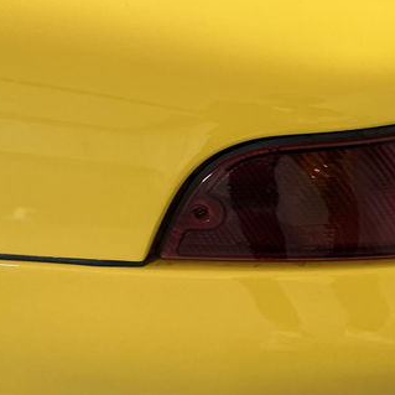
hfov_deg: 31.3
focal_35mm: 51
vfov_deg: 33.3
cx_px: 378
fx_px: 658
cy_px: 155
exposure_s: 1/50
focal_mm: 6.86
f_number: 1.78
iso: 320
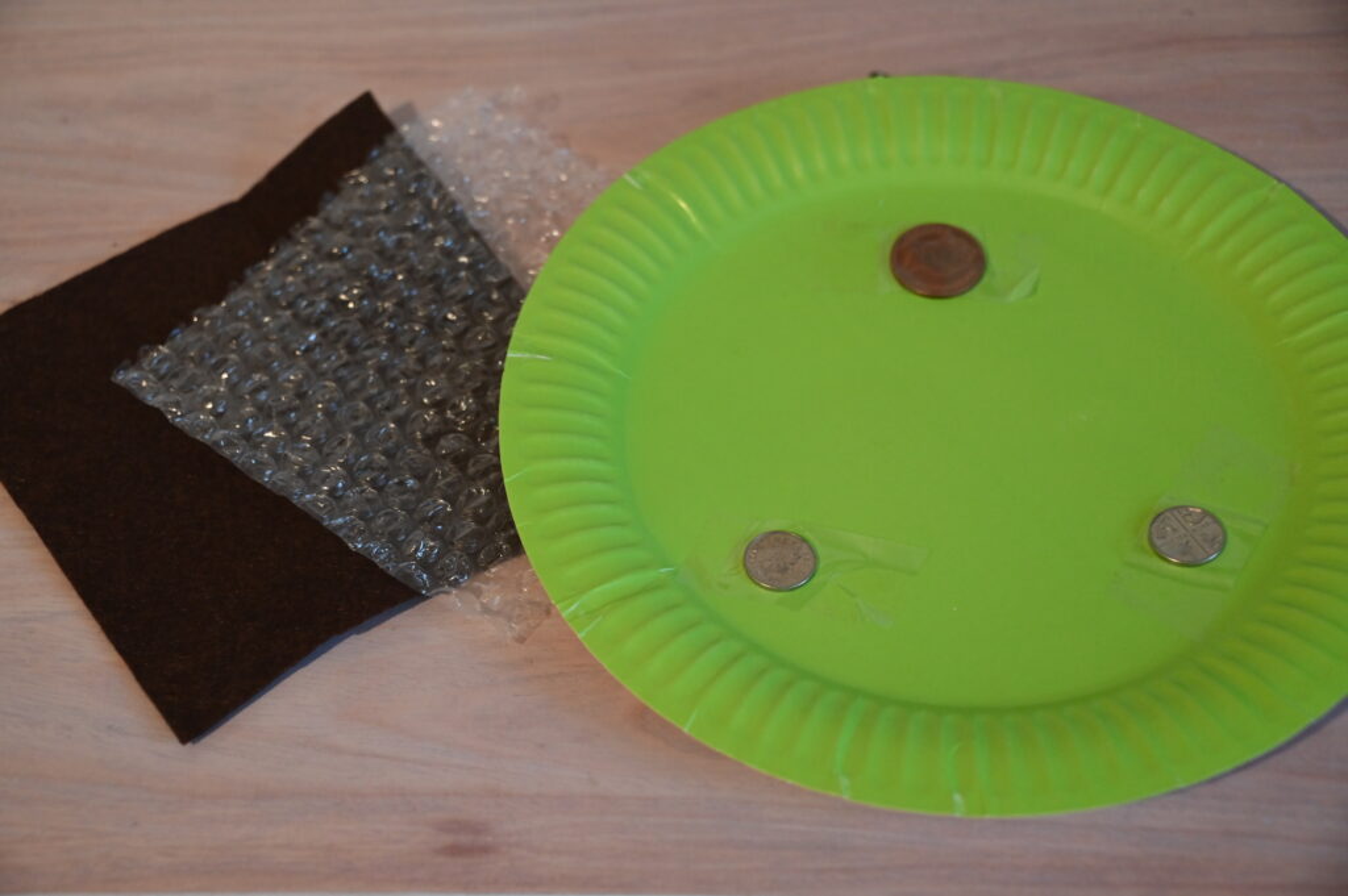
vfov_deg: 21.9
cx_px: 674
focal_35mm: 62
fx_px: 2320
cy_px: 448
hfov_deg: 32.4
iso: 3200
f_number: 4.8
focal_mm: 62
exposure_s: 1/80
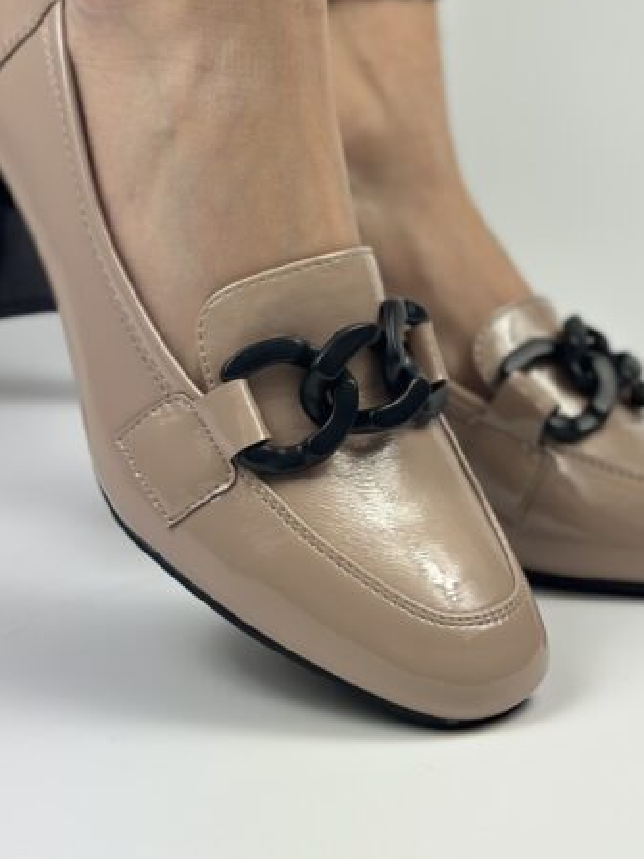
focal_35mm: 86
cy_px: 133
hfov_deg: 17.2
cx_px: 359
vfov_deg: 22.4
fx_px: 2134
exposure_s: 1/1305
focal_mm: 6.86
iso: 80
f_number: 1.78
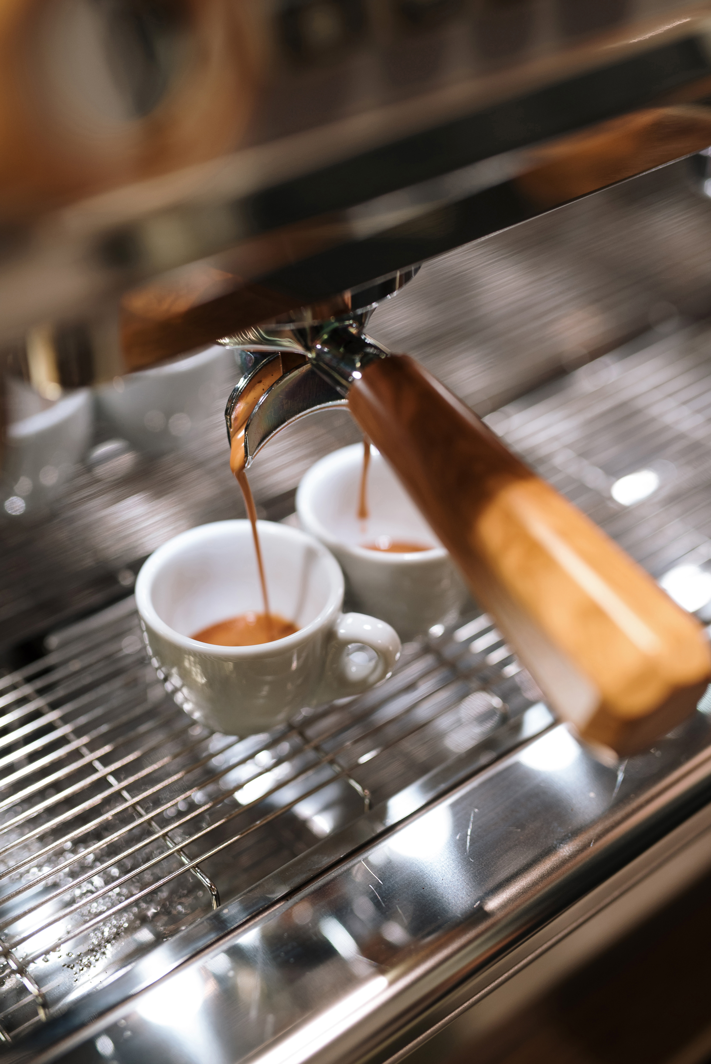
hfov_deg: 27.0
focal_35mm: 50
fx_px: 1480
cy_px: 532
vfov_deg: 39.6
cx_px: 356
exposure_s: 1/160
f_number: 2
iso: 640
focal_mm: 50
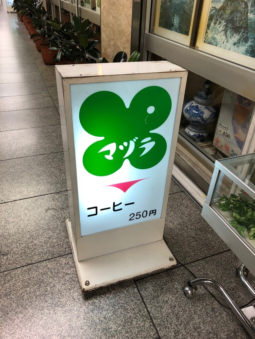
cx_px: 128
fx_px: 275
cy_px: 170
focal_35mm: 28
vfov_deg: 63.4
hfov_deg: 49.7
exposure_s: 1/30
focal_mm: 4
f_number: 1.8
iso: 32
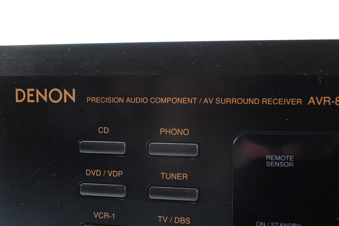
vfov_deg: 27.5
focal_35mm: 49
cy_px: 117
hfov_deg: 40.3
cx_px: 182
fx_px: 461
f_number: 7.1
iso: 100
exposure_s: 1/125
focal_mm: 28
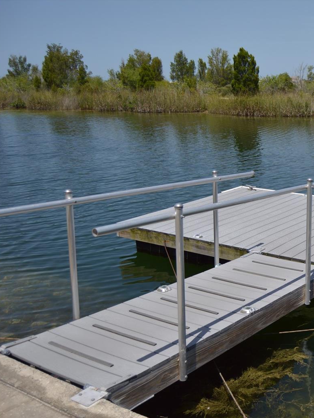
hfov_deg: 32.9
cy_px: 213
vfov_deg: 46.8
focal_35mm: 40
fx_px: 484
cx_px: 318
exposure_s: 1/1600
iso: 100
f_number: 3.5
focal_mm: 18
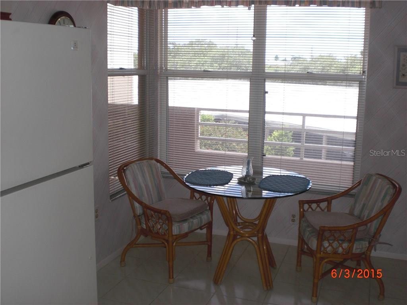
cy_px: 152
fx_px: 447
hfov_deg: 49.0
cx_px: 204
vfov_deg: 37.7
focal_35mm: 38
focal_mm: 6.3
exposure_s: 1/200
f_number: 3.1
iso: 64
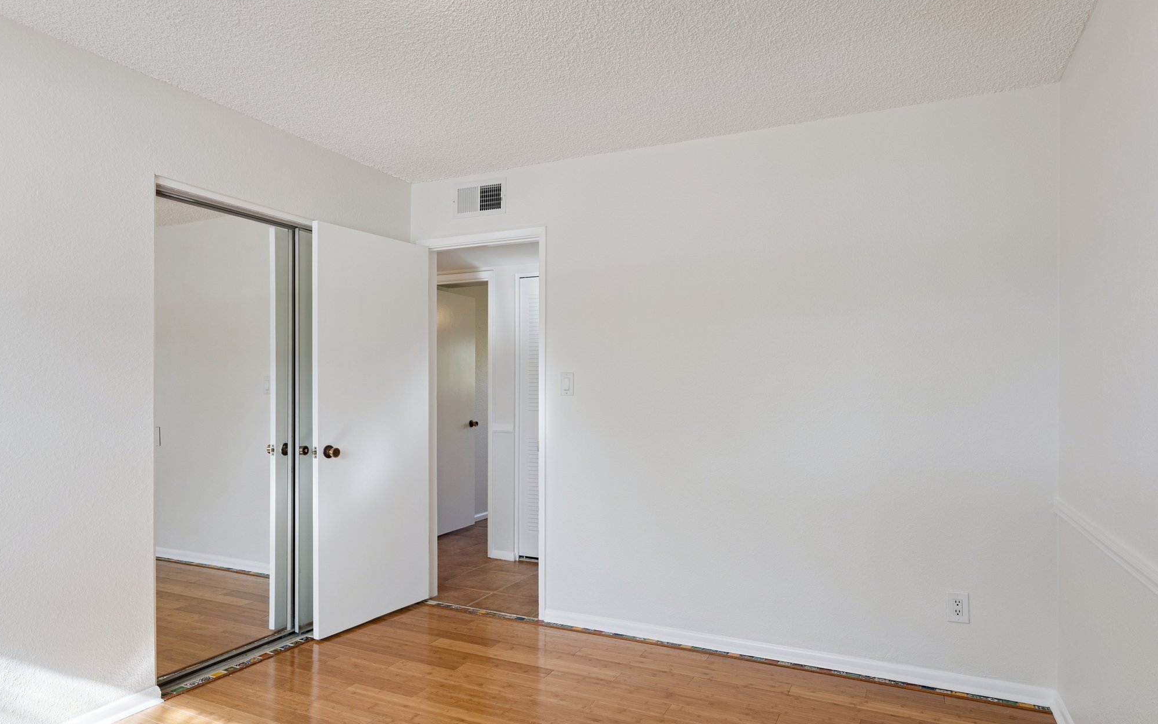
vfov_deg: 56.0
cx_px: 581
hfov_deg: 80.9
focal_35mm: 22
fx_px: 679
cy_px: 390
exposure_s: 1/50
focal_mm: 20.5
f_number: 8
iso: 320
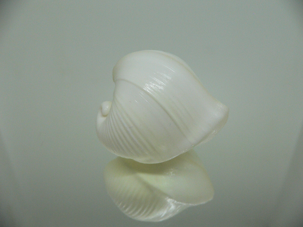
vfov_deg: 40.7
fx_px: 306
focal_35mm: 35
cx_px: 152
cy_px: 114
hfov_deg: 52.6
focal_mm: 4.6
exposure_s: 1/60
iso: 200
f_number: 2.8
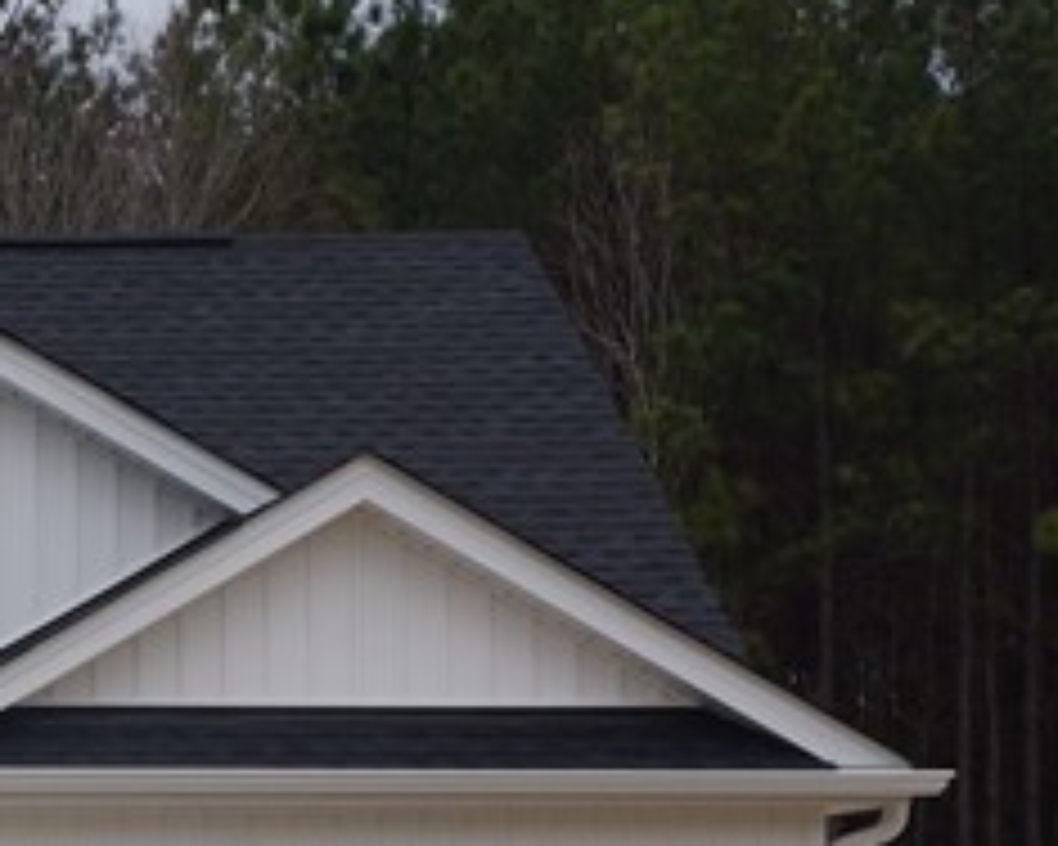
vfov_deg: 9.8
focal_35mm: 156
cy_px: 990
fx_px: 4885
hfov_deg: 10.8
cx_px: -1351
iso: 100
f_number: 11
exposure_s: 1/100
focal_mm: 24
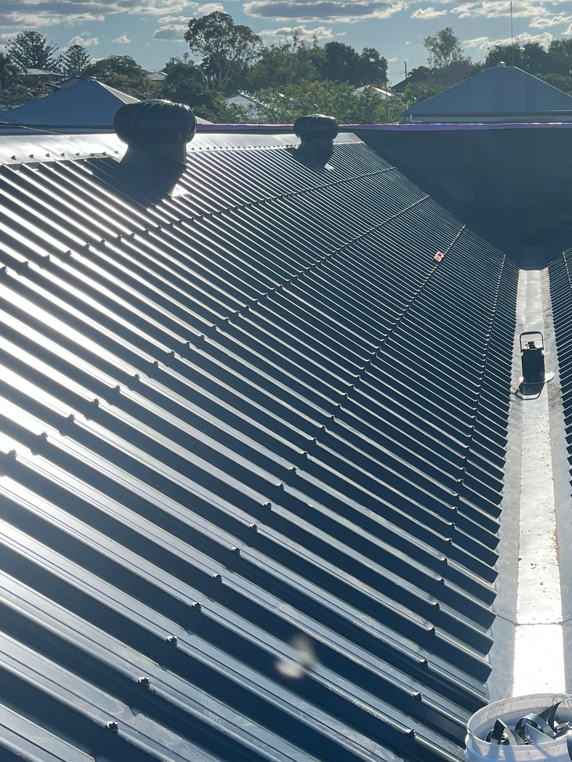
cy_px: 303
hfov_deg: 25.3
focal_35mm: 55
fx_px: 1211
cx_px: 570
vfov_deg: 34.8
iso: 50
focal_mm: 5.1
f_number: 1.6
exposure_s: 1/3215
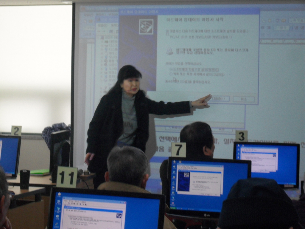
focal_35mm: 105
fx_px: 925
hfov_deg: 18.7
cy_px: 114
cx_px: 152
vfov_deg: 14.1
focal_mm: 18.6
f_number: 5.2
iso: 200
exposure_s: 1/45
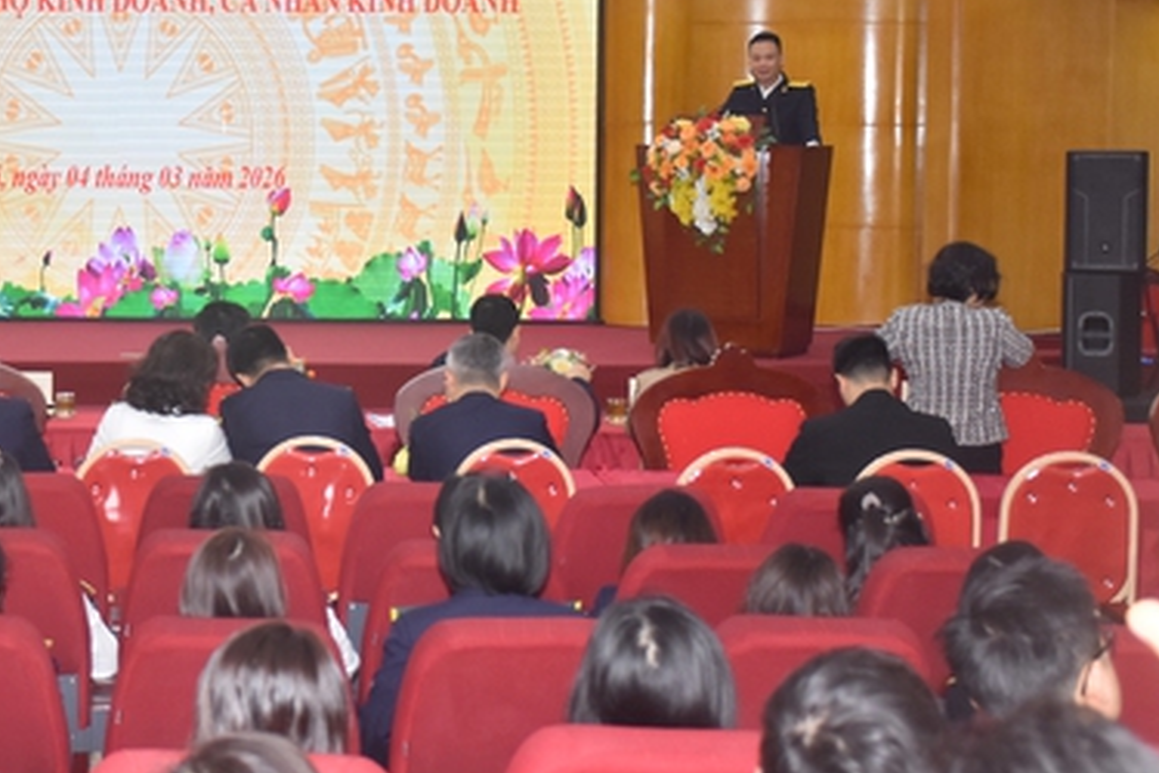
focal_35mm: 82
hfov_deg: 24.3
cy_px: 221
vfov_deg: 16.6
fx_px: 2640
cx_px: 198
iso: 500
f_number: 4
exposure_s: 1/250
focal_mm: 32
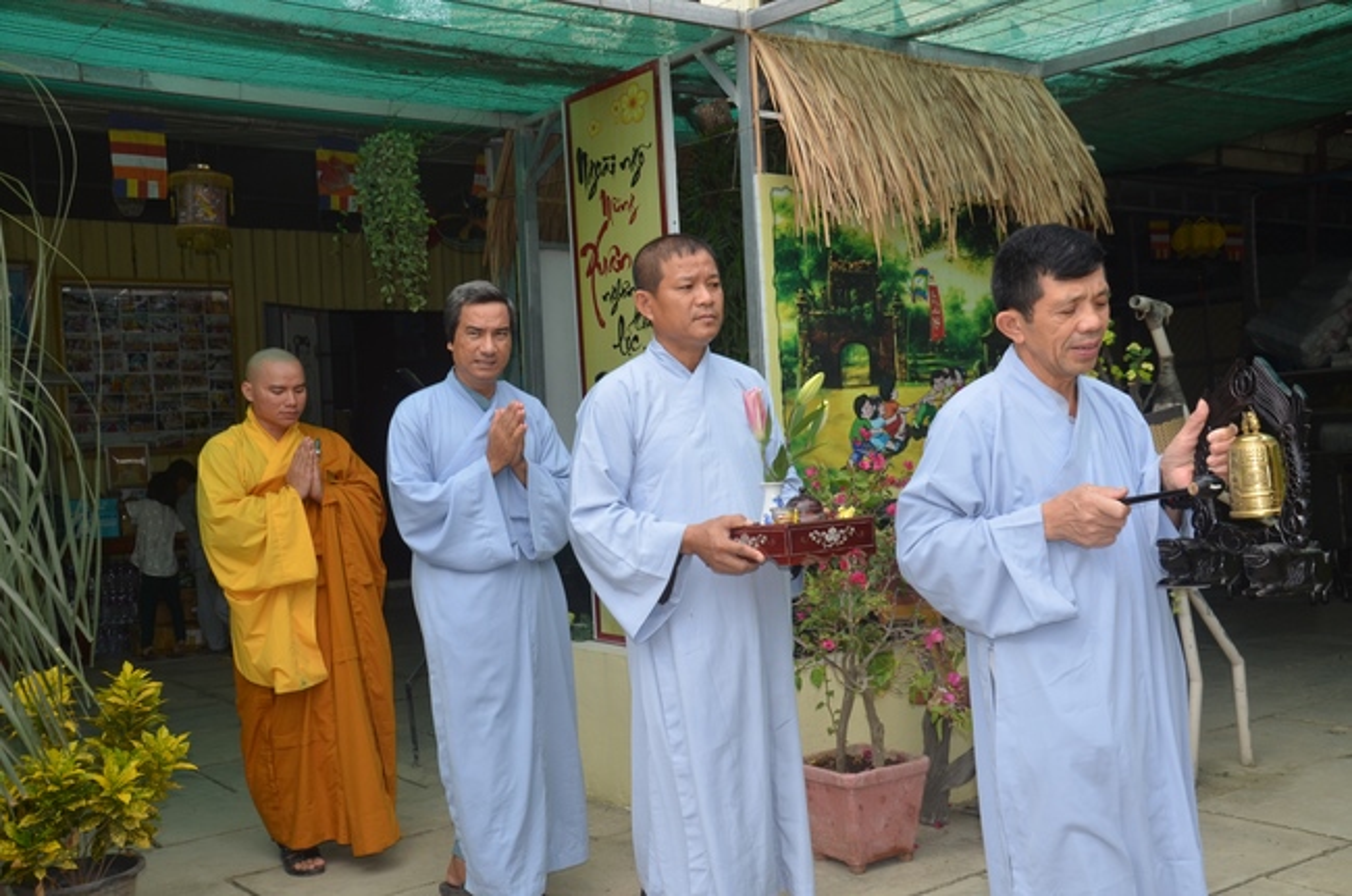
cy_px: 448
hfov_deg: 51.4
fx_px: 1406
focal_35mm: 38
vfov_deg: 35.4
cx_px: 676
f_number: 7.1
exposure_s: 1/250
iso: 400
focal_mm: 25
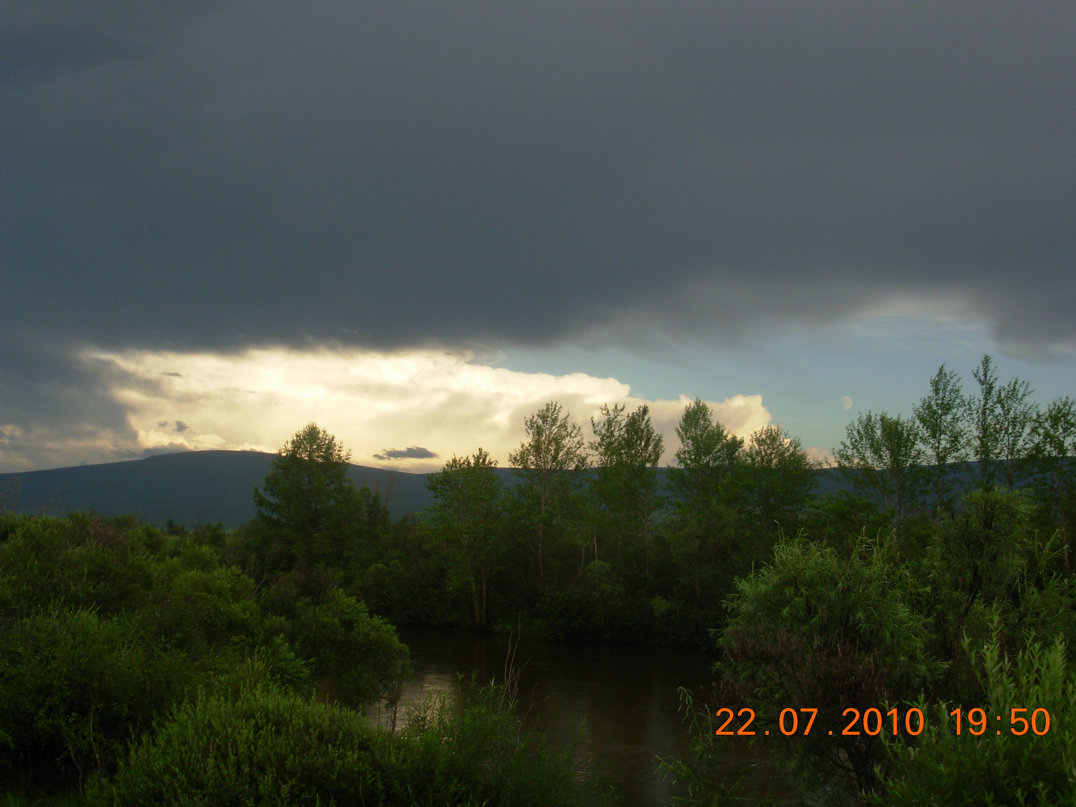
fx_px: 1616
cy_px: 404
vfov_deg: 28.0
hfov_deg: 36.8
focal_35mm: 52
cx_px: 538
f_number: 3.2
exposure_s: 1/443
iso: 50
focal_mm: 8.5
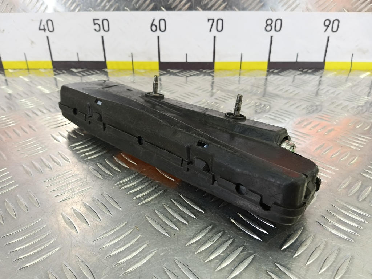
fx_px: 247
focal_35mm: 23
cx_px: 186
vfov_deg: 58.9
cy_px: 140
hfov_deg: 73.9
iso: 132
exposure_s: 1/50
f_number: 1.6
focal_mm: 4.11
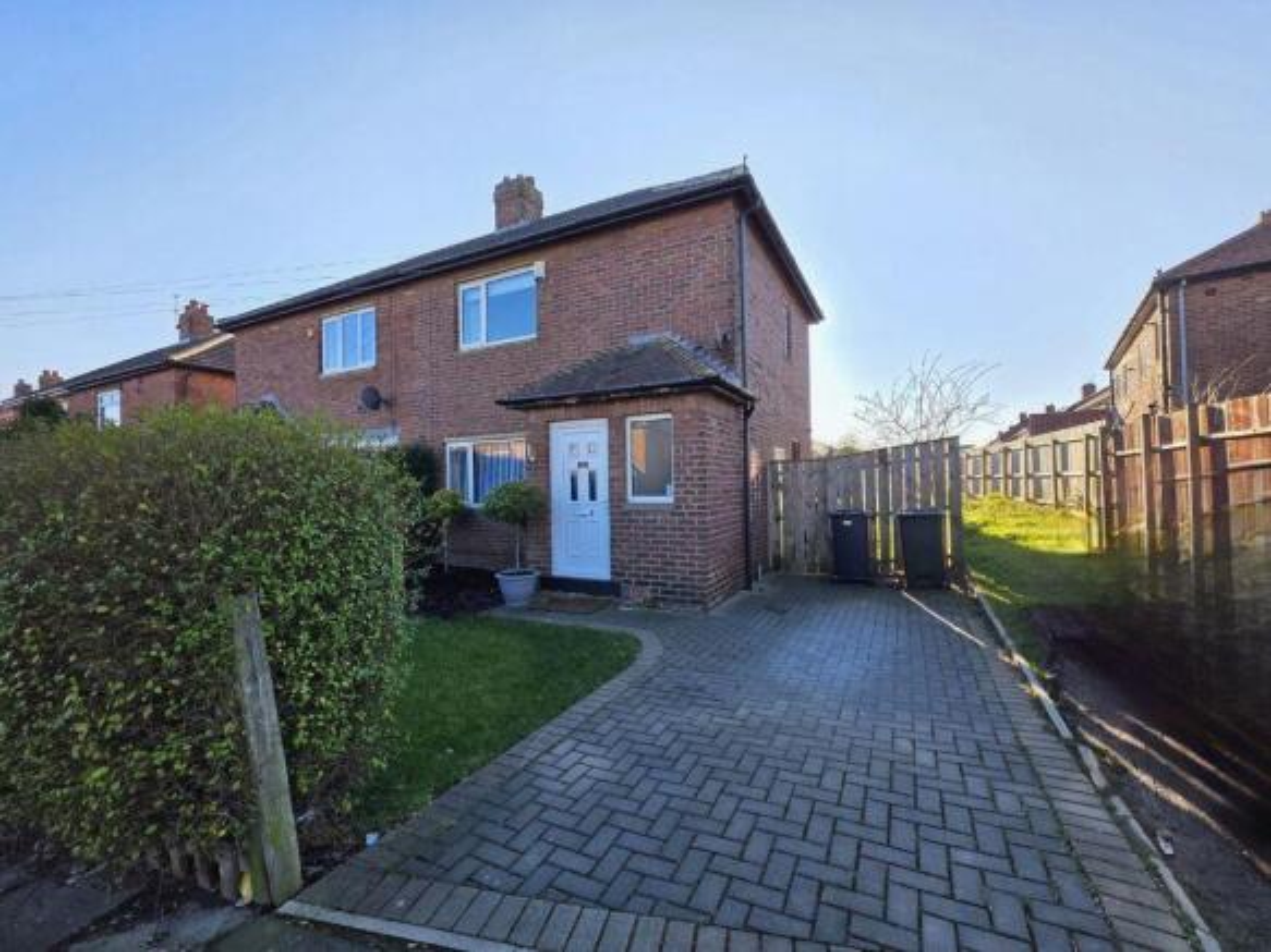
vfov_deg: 89.9
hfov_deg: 106.2
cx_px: 636
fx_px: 477
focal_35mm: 13
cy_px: 476
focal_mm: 2.2
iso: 40
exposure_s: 1/556
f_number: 1.9
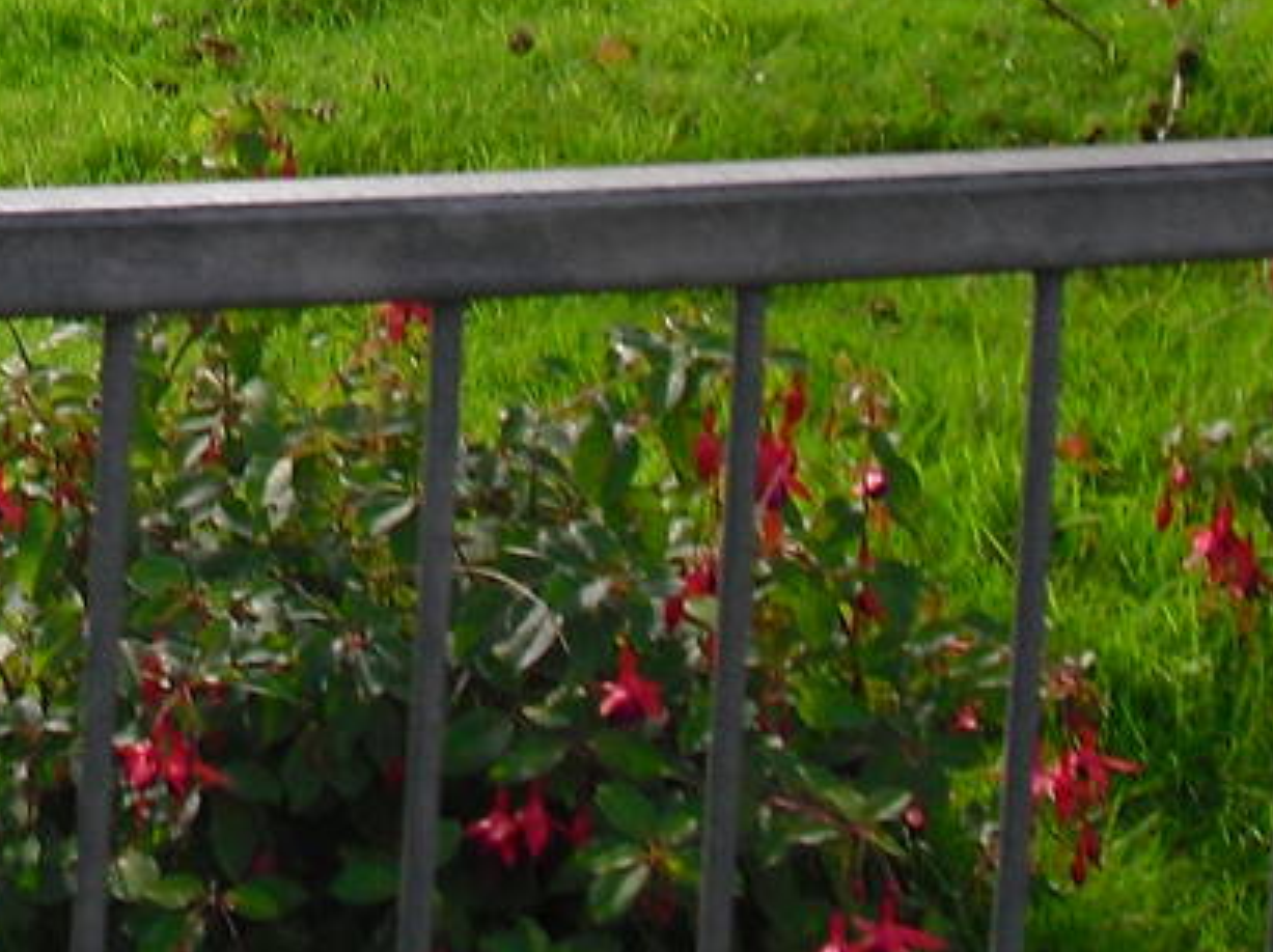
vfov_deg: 10.0
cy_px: -638
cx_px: -296
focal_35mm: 141
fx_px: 5181
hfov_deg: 13.6
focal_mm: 6.3
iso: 100
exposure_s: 1/80
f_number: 7.8
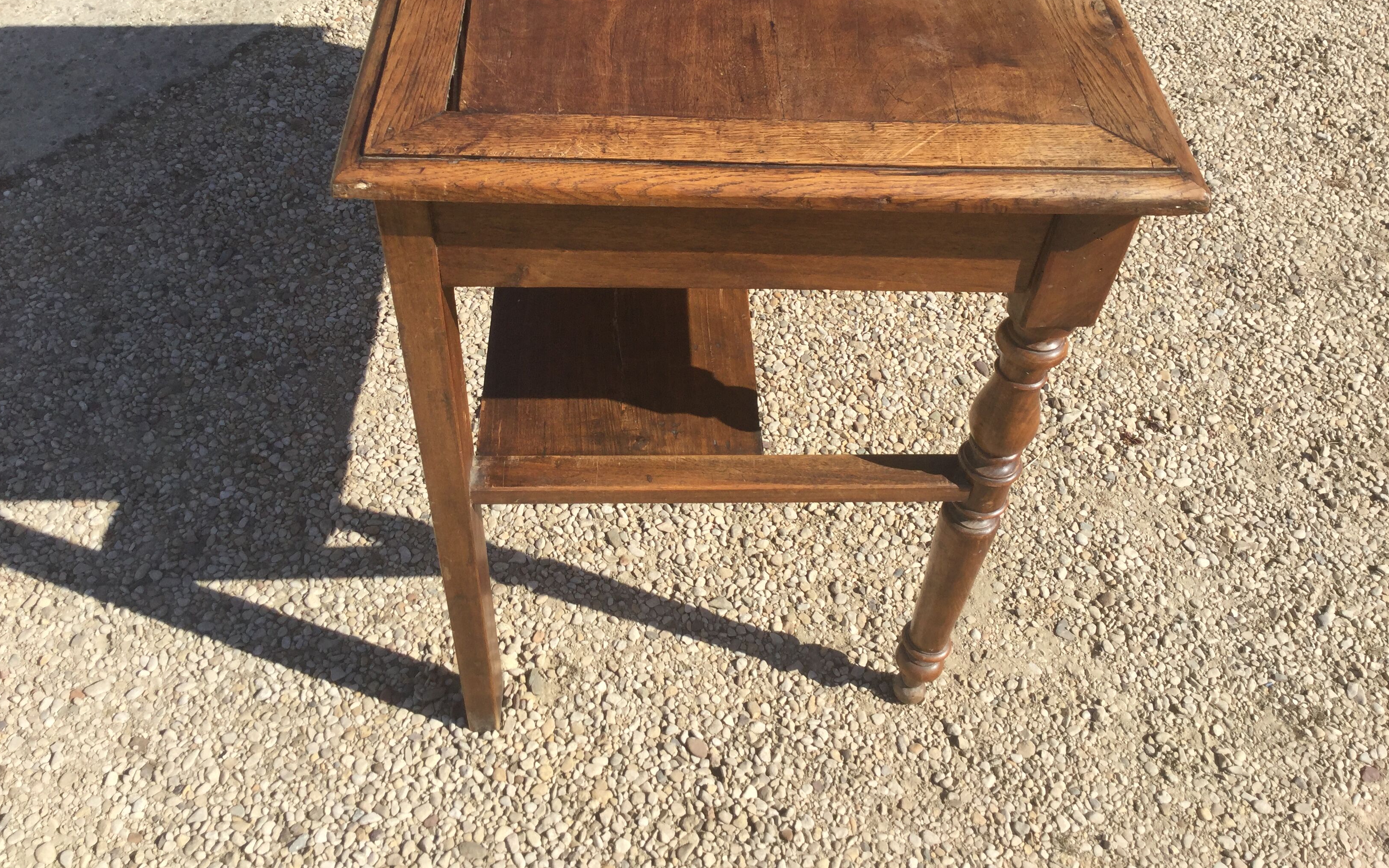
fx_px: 1249
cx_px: 694
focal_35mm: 33
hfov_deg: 58.1
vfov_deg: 38.2
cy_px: 346
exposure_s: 1/1045
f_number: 2.4
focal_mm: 3.3
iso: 25
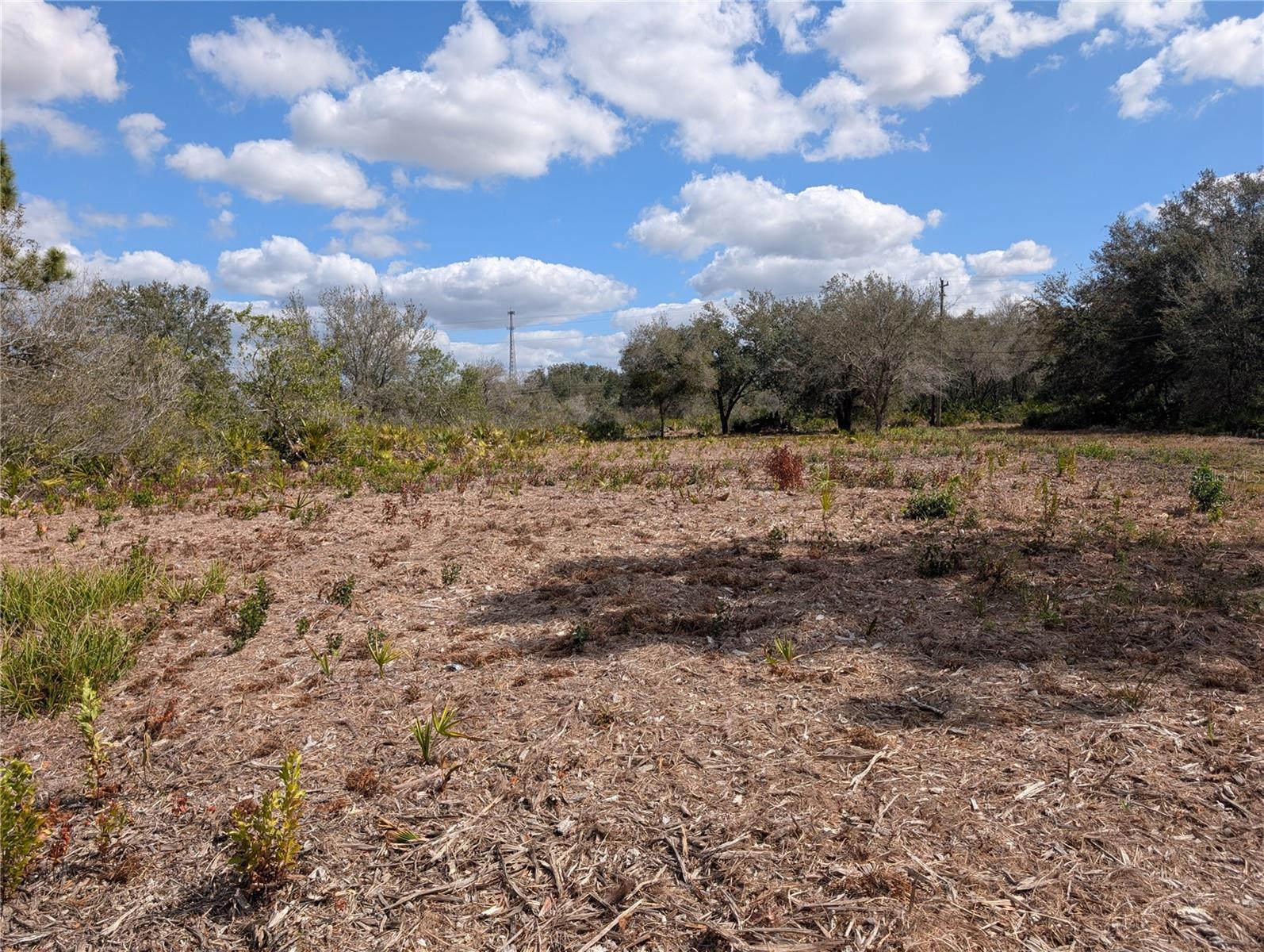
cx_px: 632
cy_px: 476
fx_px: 878
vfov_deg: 56.9
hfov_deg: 71.5
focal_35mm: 24
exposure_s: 1/1368
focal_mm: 6.9
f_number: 1.68
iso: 22
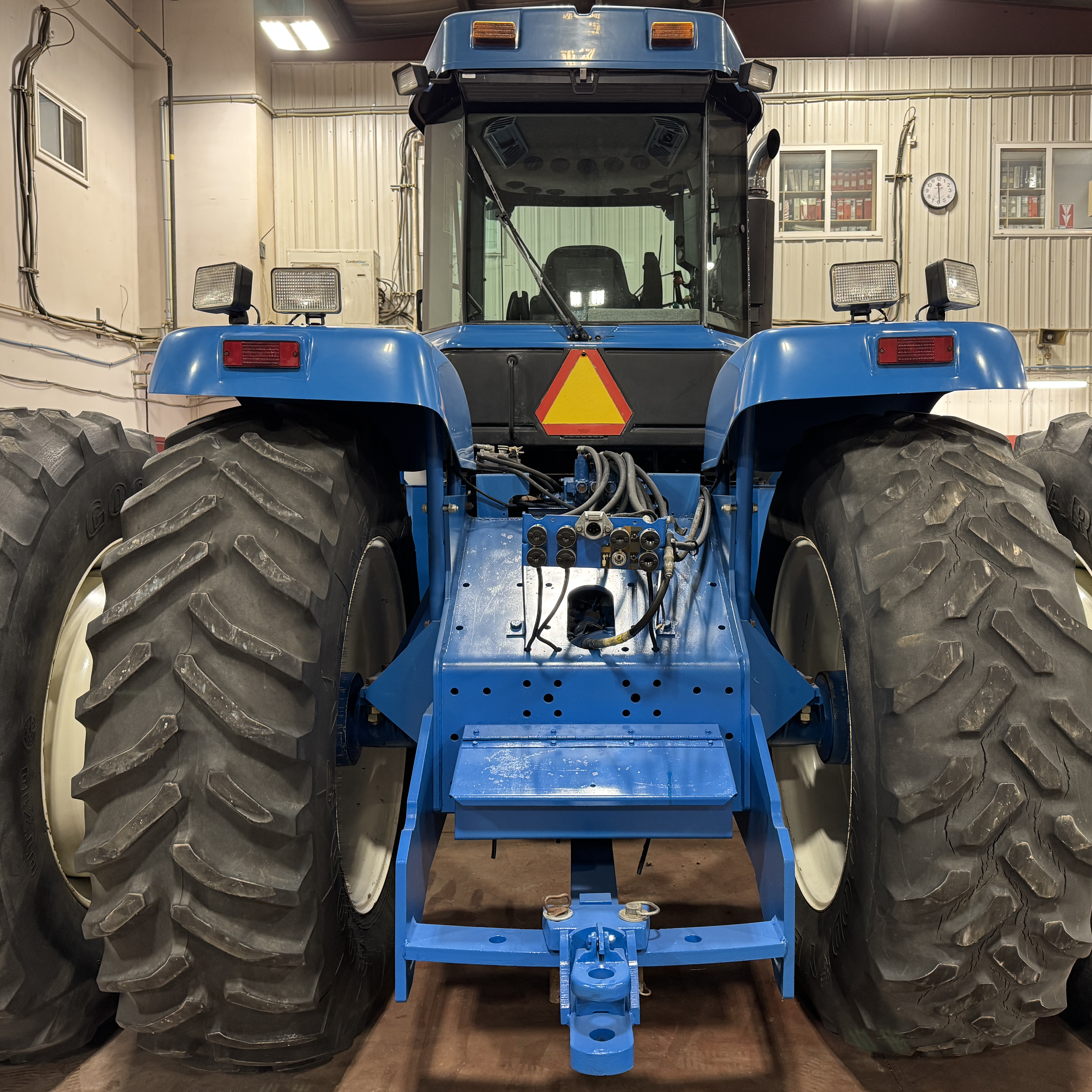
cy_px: 537
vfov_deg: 55.6
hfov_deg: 55.6
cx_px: 590
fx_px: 1035
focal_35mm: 29
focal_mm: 6.76
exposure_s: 1/60
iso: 320
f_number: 1.78
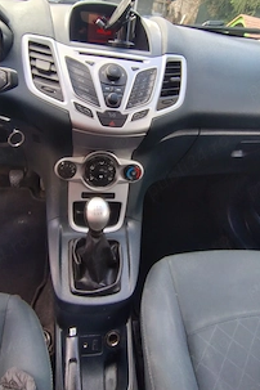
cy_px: 181
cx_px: 113
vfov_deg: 78.5
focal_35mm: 22
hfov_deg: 57.0
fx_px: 238
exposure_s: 1/50
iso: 219
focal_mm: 1.66
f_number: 2.2
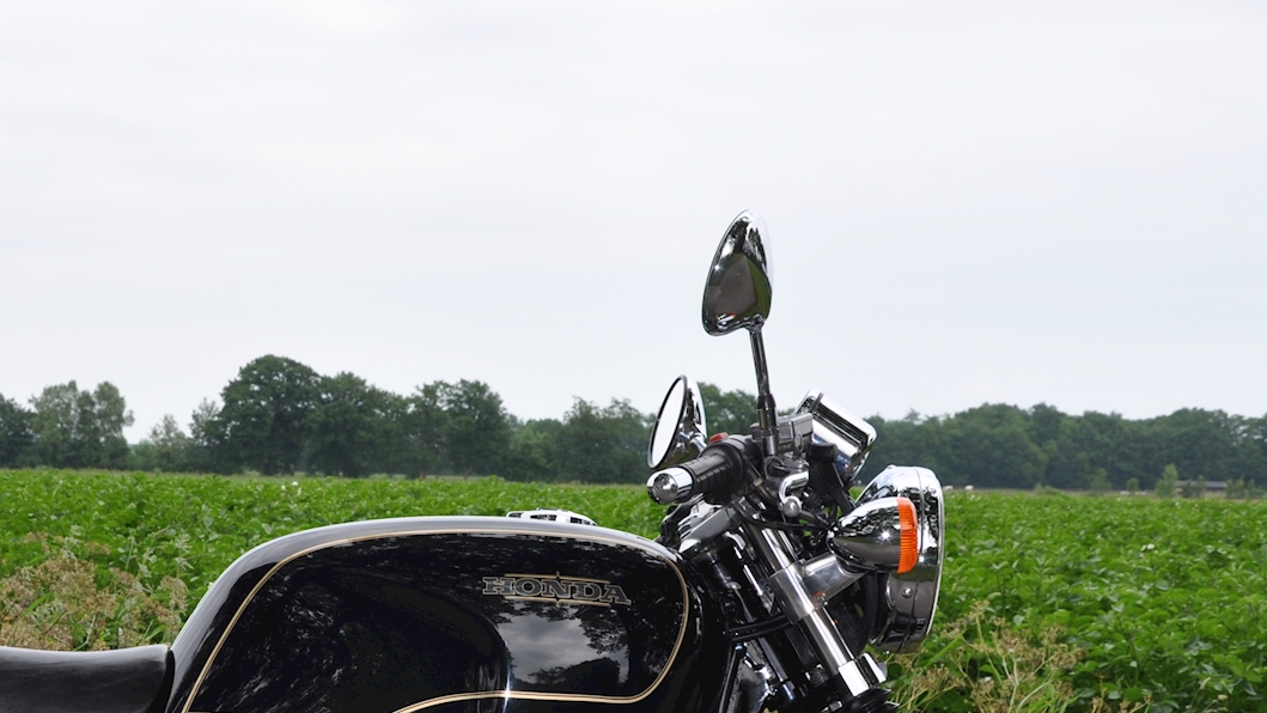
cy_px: 758
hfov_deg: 28.3
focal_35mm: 74
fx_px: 2486
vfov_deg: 15.9
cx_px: 352
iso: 200
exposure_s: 1/200
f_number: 9
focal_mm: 26
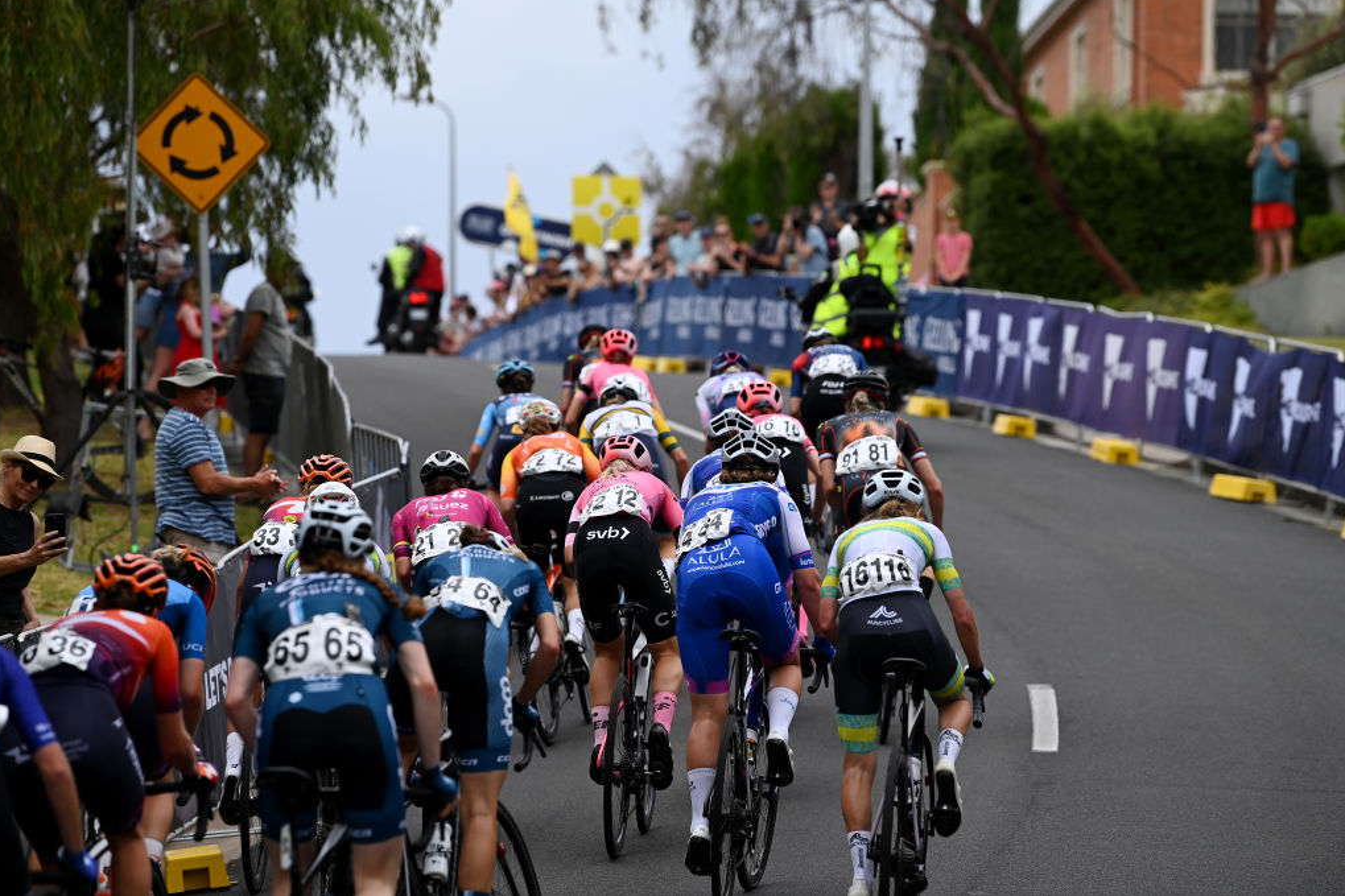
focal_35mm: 201
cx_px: 671
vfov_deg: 6.8
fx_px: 7508
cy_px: 447
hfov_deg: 10.2
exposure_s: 1/2000
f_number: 4.5
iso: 320
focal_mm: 200
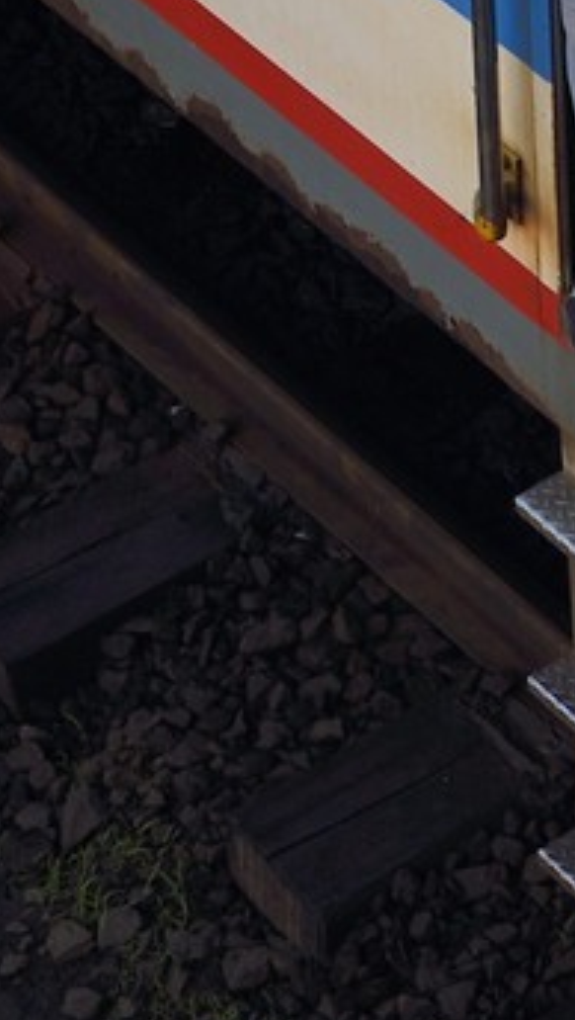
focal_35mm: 219
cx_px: 943
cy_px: -1029
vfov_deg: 9.2
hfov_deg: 5.5
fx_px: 5924
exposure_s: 1/500
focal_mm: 45
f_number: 5
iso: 200
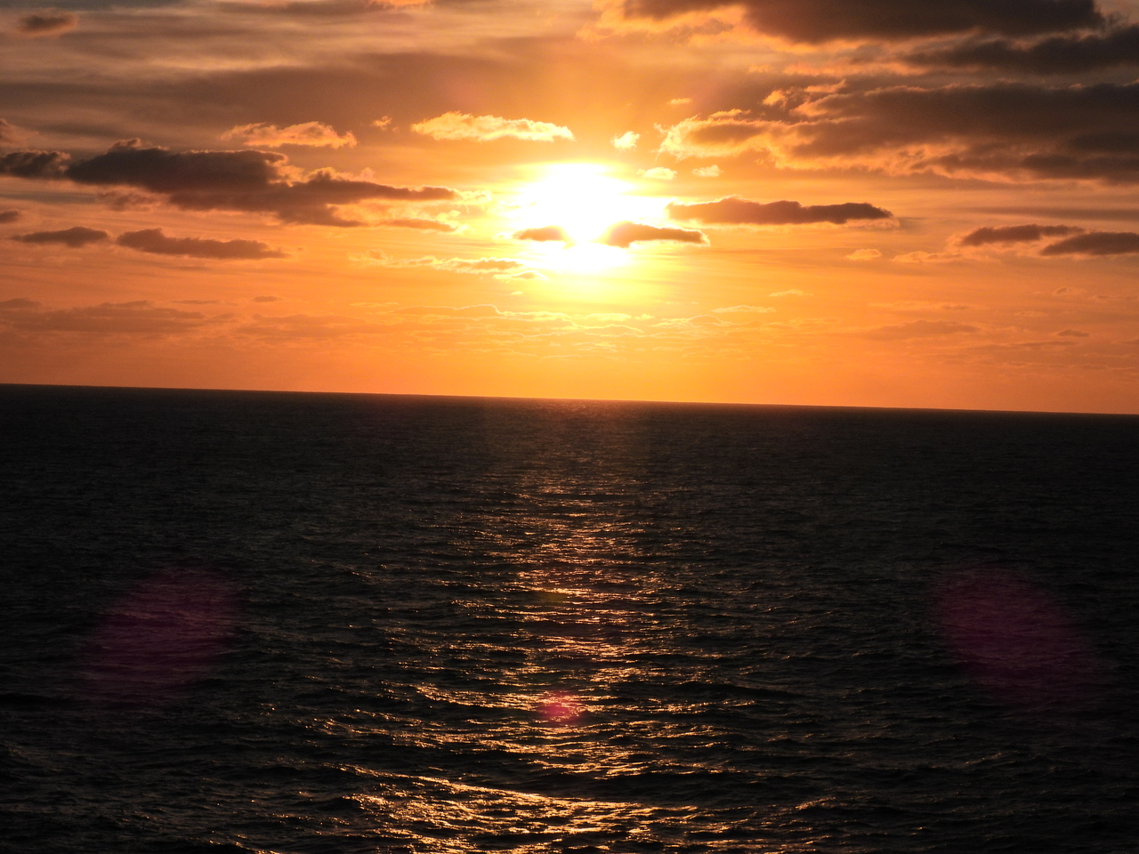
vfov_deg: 17.4
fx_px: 2797
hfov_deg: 23.0
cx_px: 570
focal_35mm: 85
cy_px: 427
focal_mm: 15.2
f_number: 8
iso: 100
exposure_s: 1/2000
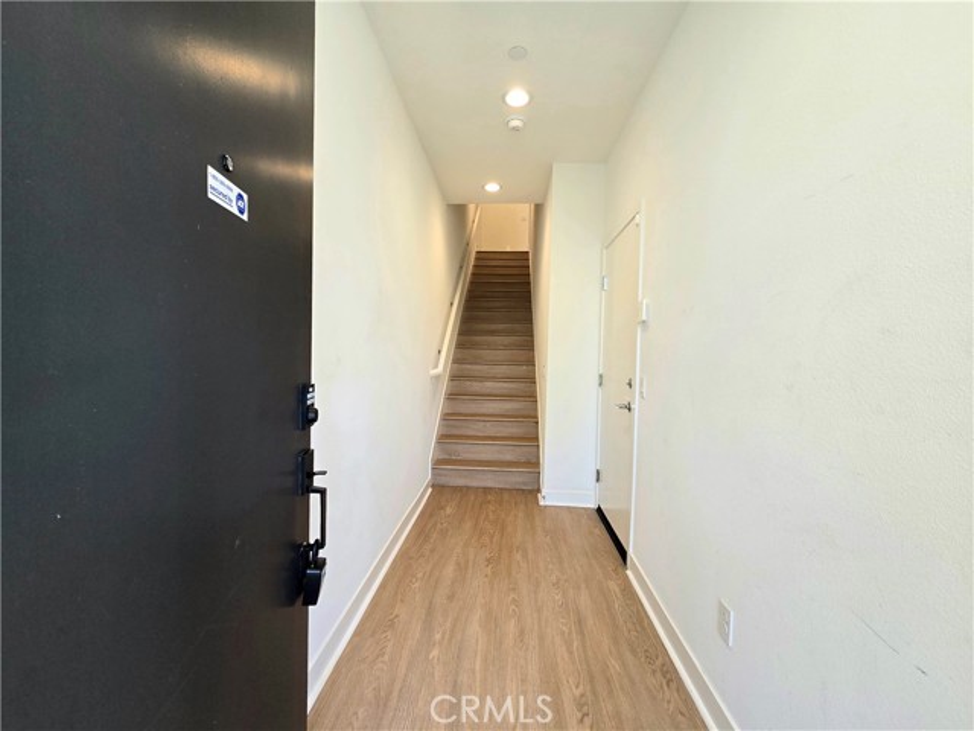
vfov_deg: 89.9
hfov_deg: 106.2
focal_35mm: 13
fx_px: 366
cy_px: 366
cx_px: 487
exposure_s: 1/120
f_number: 2.2
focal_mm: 2.2
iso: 80
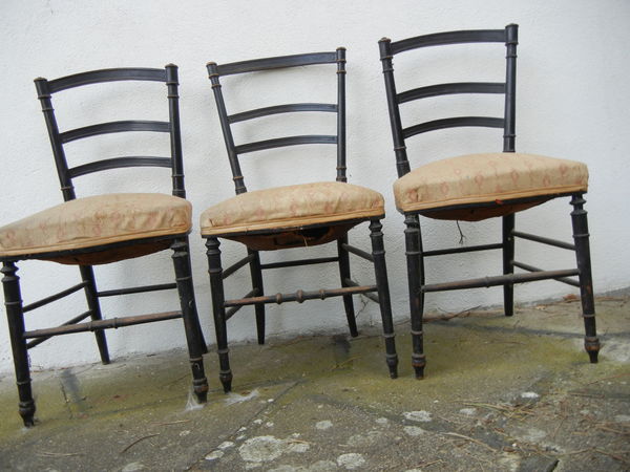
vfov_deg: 46.8
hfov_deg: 60.0
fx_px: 546
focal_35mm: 30
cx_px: 315
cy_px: 236
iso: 160
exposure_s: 1/153
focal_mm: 5.4
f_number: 3.5
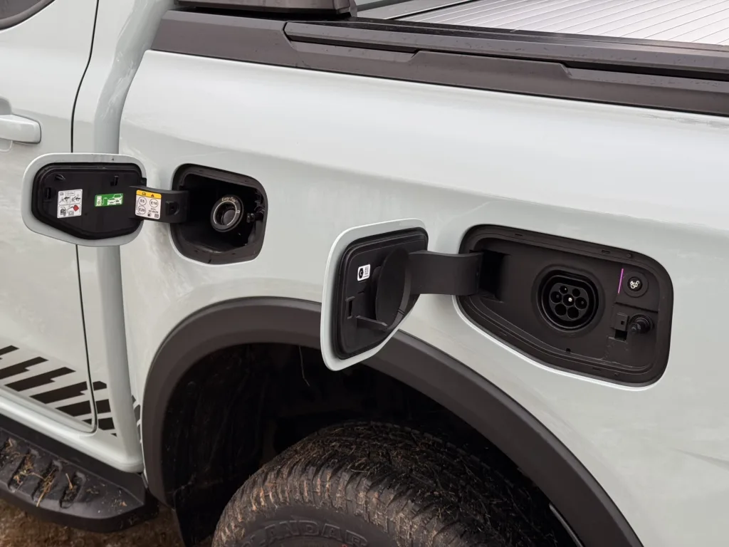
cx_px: 364
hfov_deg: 39.7
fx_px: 1011
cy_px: 274
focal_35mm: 48
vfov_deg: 30.3
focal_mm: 6.76
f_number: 1.78
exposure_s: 1/407
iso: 64
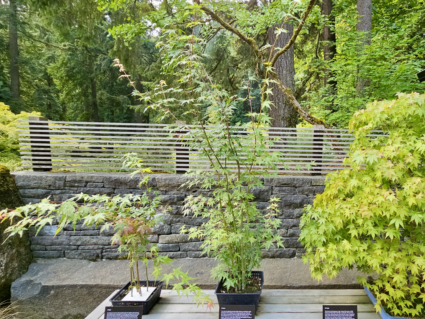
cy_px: 166
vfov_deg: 68.7
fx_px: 233
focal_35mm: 19
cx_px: 287
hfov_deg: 81.5
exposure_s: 1/187
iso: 50
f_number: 2.2
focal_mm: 2.2
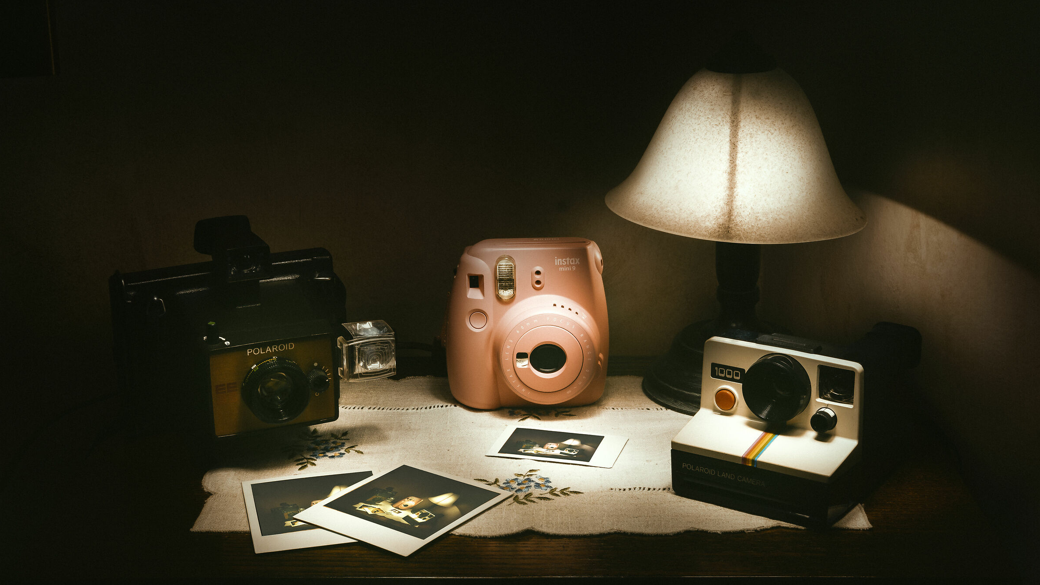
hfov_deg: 37.2
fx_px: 1544
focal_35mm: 56
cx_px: 523
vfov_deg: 21.4
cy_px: 273
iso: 100
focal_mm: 35
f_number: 16
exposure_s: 25
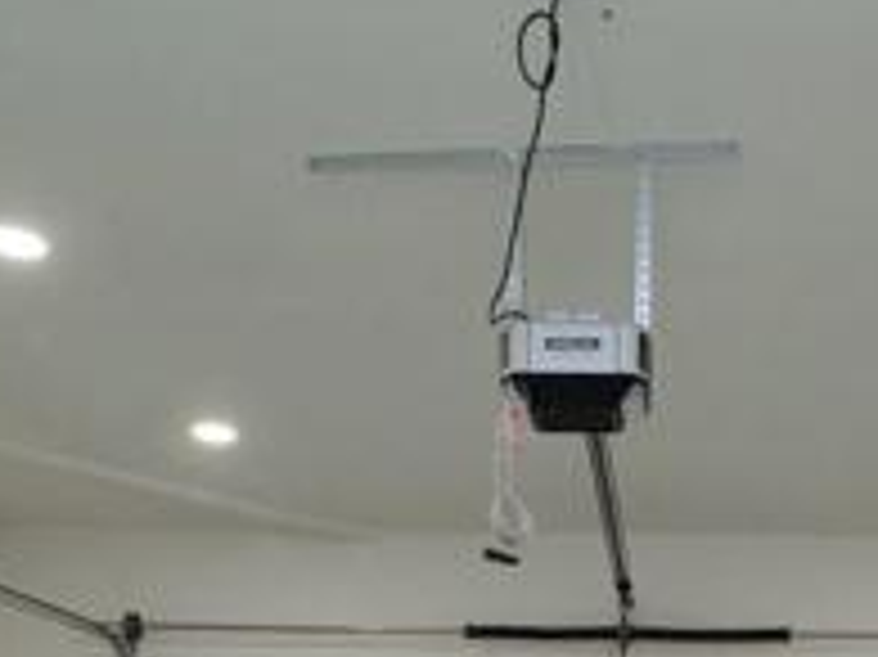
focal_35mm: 46
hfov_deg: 40.0
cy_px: 909
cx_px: 671
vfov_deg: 25.8
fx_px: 1166
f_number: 4.5
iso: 800
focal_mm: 7
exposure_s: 1/160
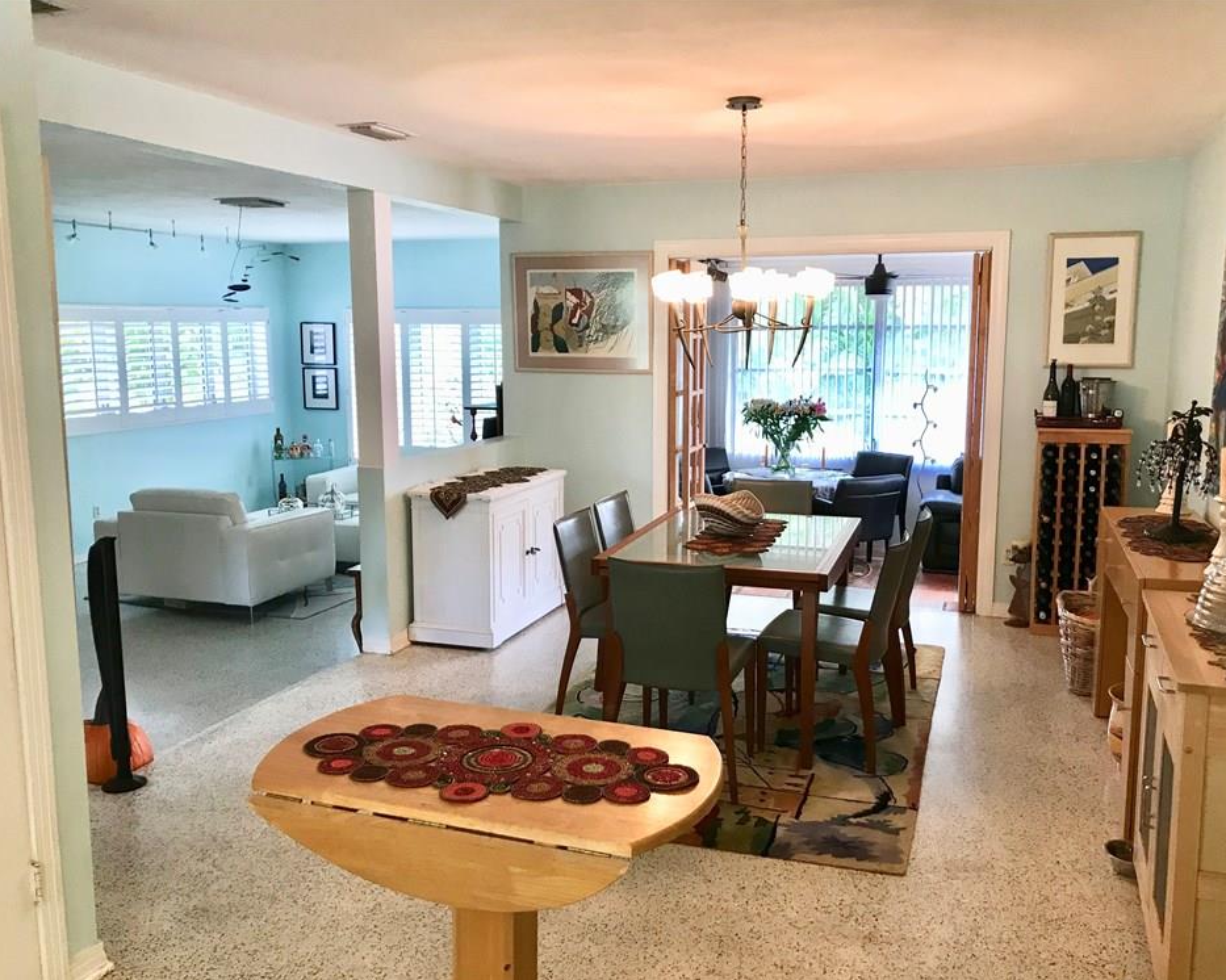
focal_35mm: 30
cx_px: 648
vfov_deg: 48.5
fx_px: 1088
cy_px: 502
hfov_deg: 58.7
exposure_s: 1/17
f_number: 1.8
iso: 40
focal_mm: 3.99
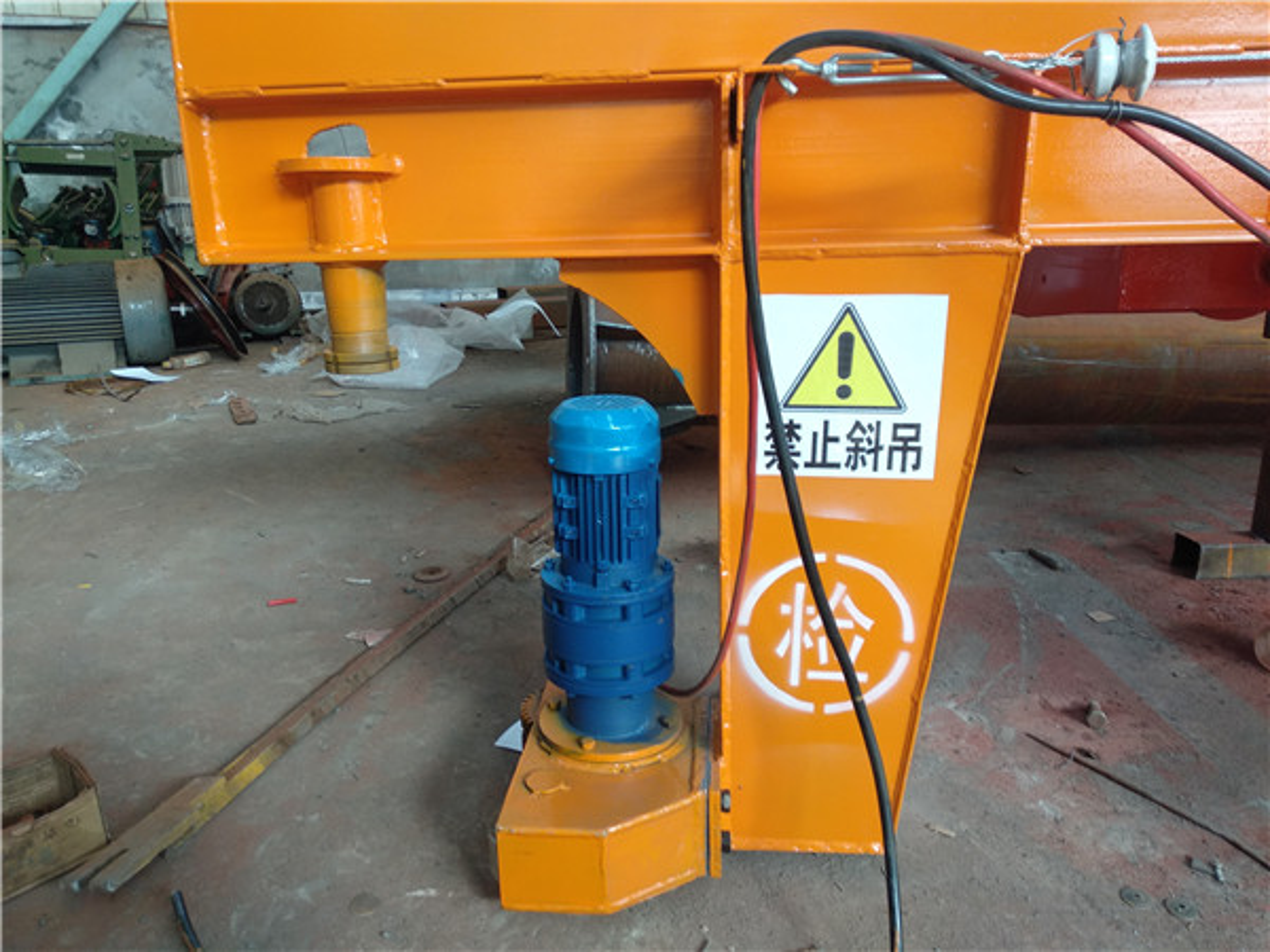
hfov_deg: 67.3
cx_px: 635
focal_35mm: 26
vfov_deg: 53.1
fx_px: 954
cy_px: 476
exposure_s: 1/50
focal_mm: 3.81
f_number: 2.2
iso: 200
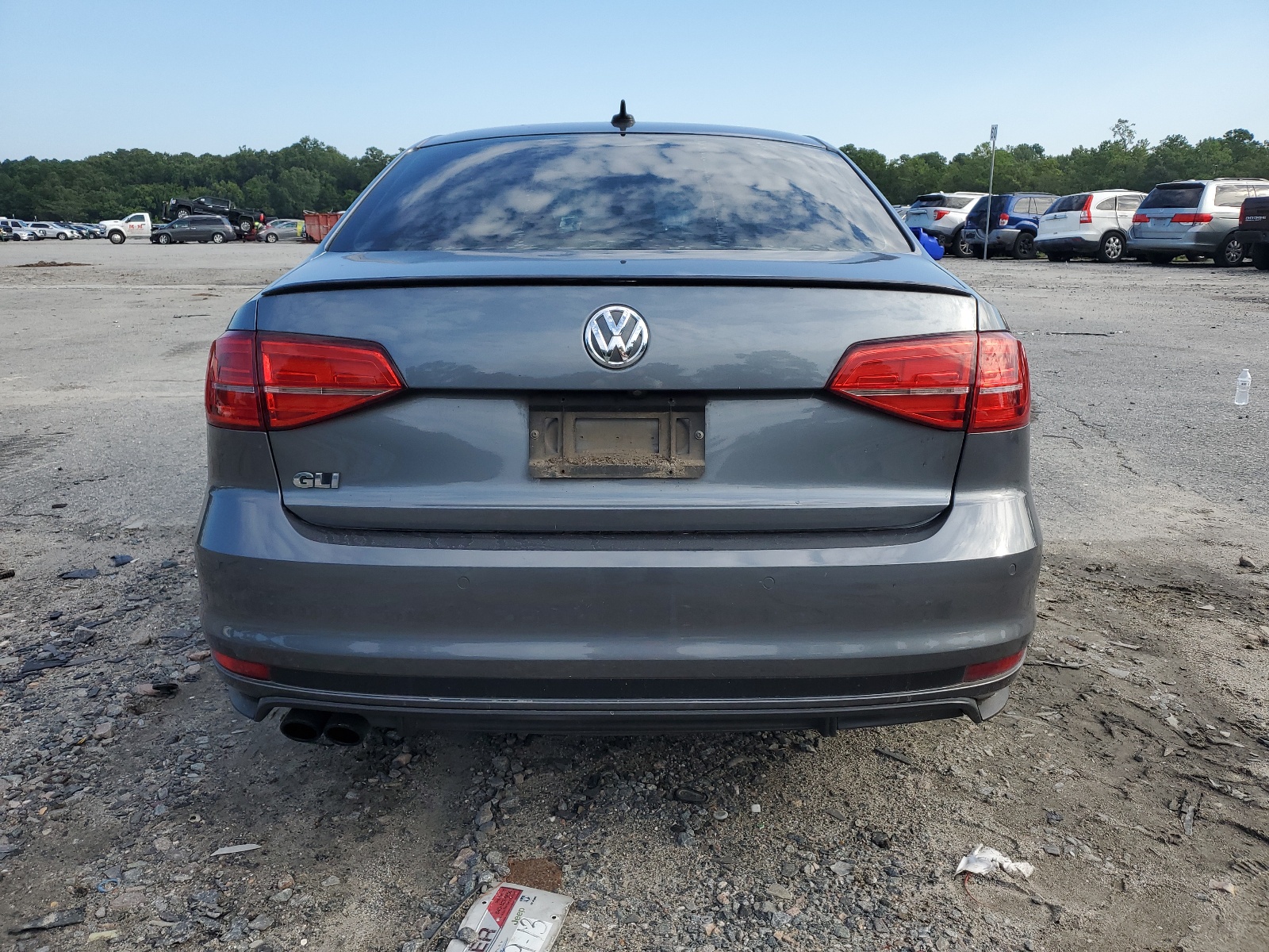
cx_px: 634
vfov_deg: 53.1
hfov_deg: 67.3
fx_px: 953
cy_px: 476
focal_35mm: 26
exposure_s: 1/1250
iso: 50
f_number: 1.5
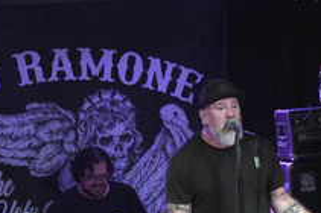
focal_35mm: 257
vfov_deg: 5.3
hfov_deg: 8.0
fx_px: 2288
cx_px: 223
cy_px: 190
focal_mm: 120
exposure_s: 1/160
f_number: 4
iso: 6400
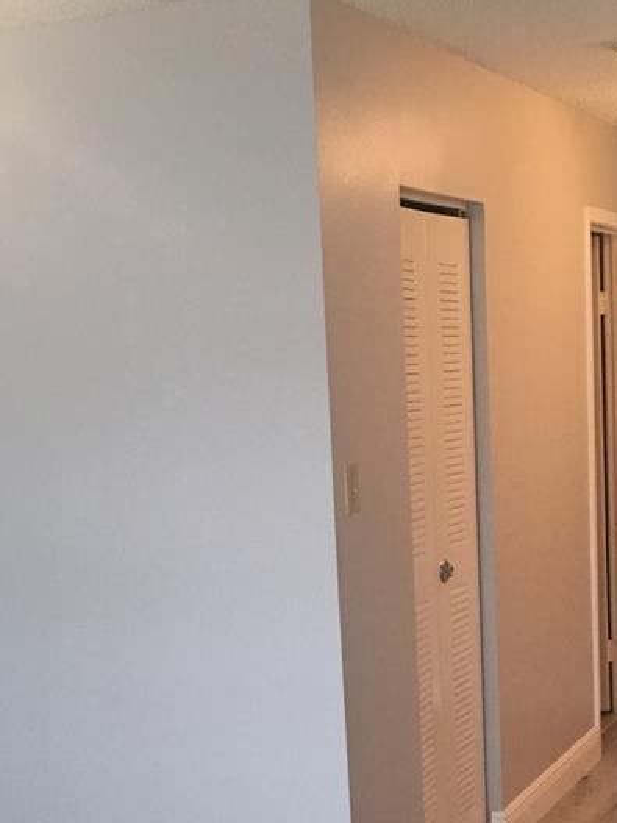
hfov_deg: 22.2
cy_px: 686
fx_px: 1569
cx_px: 353
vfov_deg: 28.6
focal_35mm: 66
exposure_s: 1/15
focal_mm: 4.15
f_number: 2.2
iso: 40
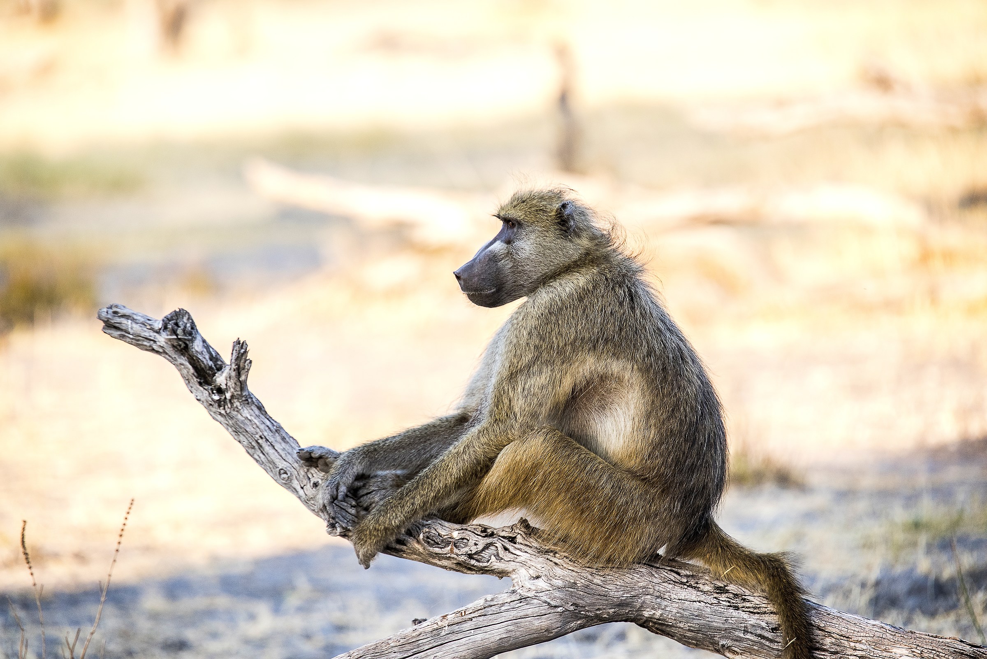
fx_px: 11516
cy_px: 330
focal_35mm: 420
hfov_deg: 4.9
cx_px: 494
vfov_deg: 3.3
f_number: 5.6
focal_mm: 420
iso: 640
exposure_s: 1/640
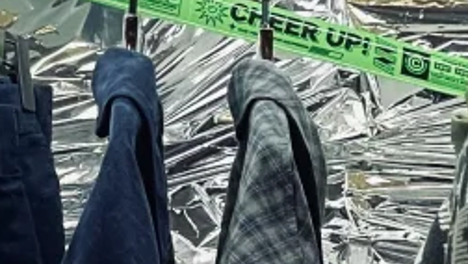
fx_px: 4953
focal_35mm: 399
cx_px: 962
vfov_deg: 3.0
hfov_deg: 5.3
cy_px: 61
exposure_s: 1/100
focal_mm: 7.5
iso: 125
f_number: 2.2
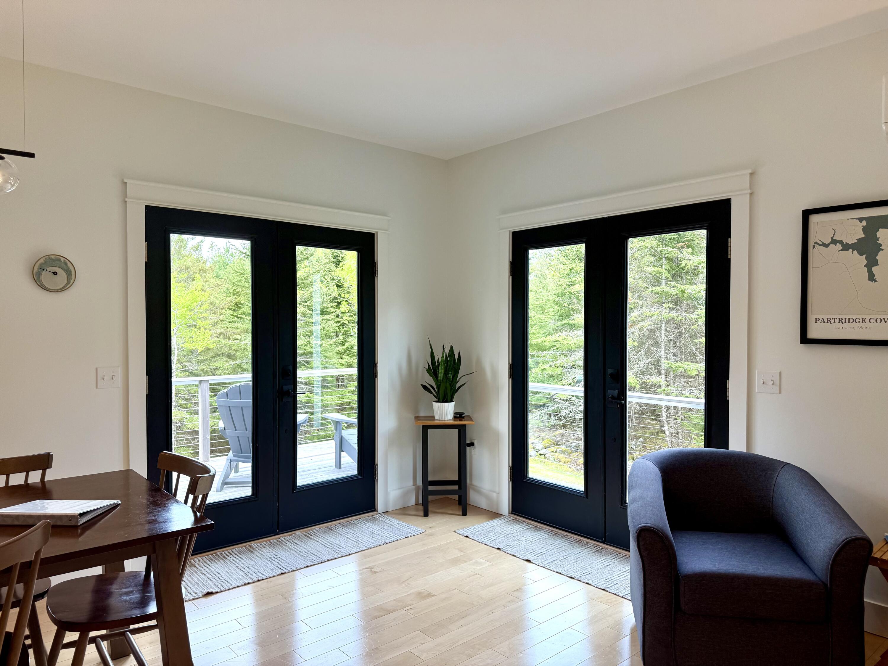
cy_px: 333
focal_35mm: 24
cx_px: 444
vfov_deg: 56.8
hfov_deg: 71.6
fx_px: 616
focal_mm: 6.76
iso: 100
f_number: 1.78
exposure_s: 1/241
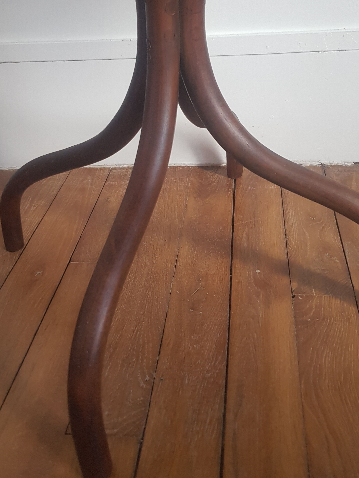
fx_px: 512
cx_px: 172
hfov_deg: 38.7
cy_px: 169
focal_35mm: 37
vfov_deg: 49.5
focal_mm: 4.2
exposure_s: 1/50
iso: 200
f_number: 1.7
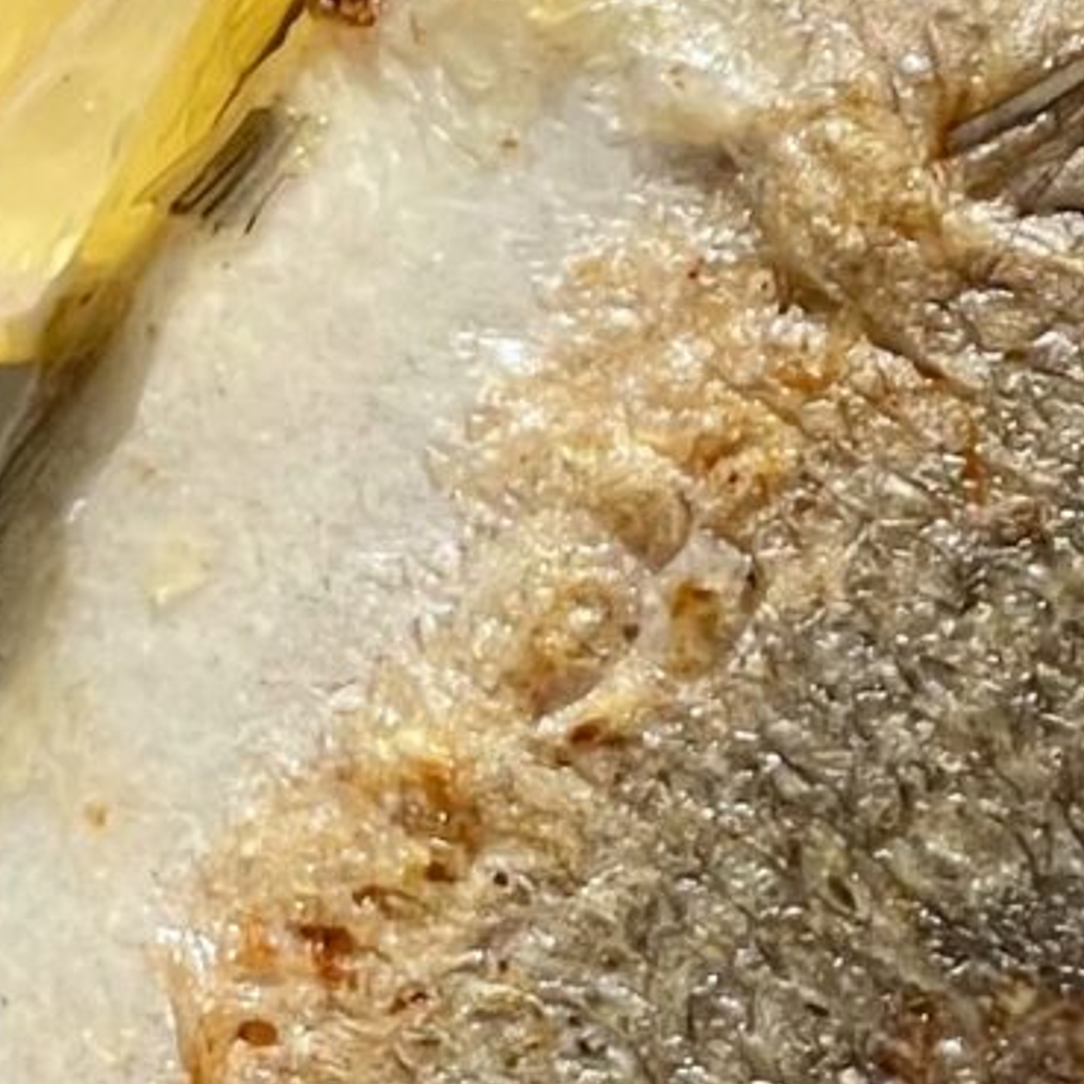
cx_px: 1836
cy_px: 238
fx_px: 11302
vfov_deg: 5.5
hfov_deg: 5.4
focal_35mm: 319
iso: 25
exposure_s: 1/2994
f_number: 2
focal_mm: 6
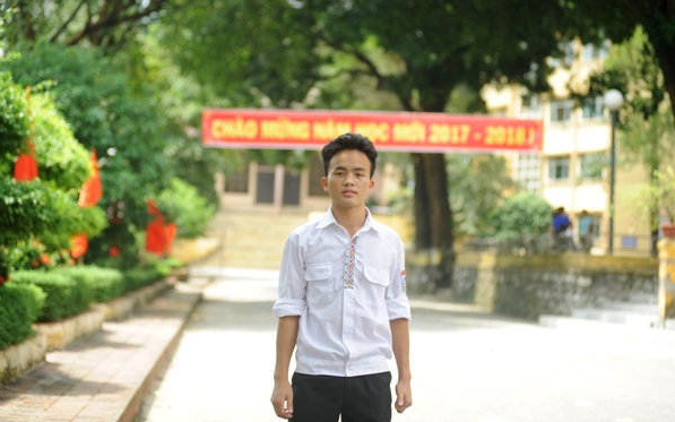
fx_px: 1508
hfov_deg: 25.2
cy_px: 198
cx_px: 339
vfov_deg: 15.9
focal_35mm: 82
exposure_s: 1/640
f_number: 3.2
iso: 200
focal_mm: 80
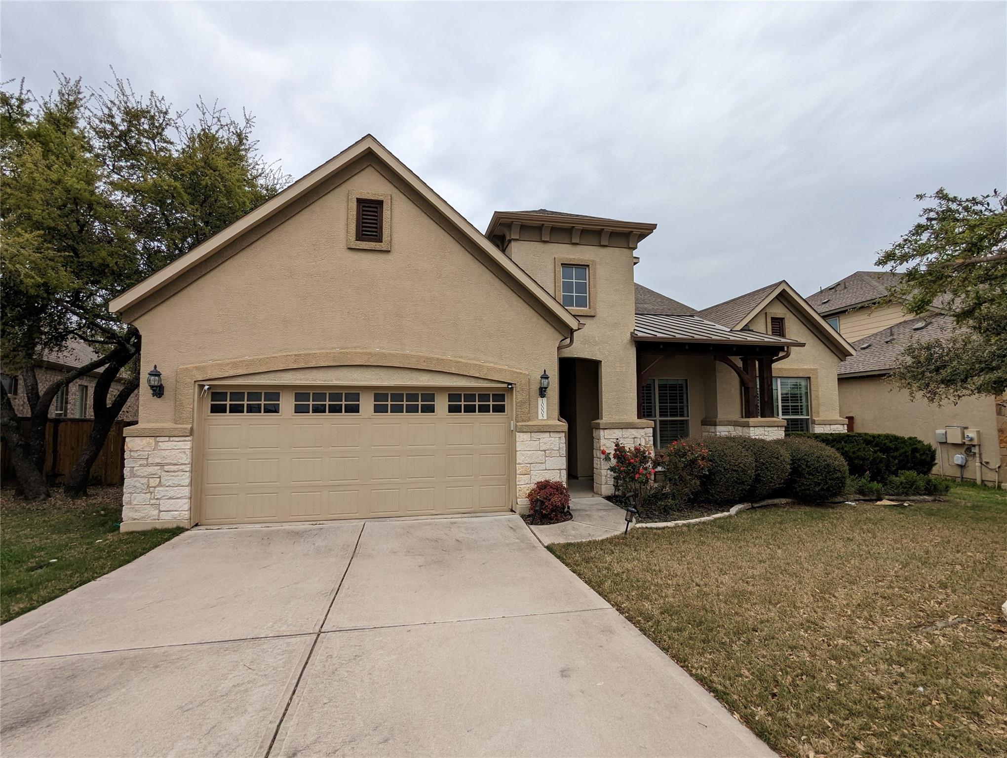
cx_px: 504
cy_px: 379
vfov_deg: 78.2
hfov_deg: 94.4
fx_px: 466
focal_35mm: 16
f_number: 2.2
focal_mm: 2.35
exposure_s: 1/818
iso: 50
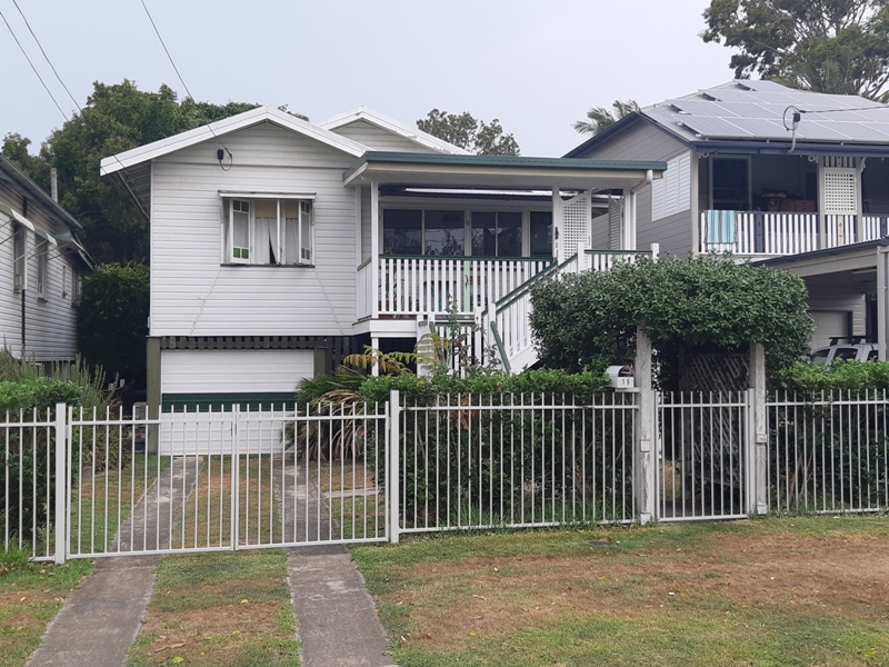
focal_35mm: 26
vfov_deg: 53.1
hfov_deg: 67.3
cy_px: 334
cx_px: 444
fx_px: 668
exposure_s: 1/235
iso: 40
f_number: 1.7
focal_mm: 3.93
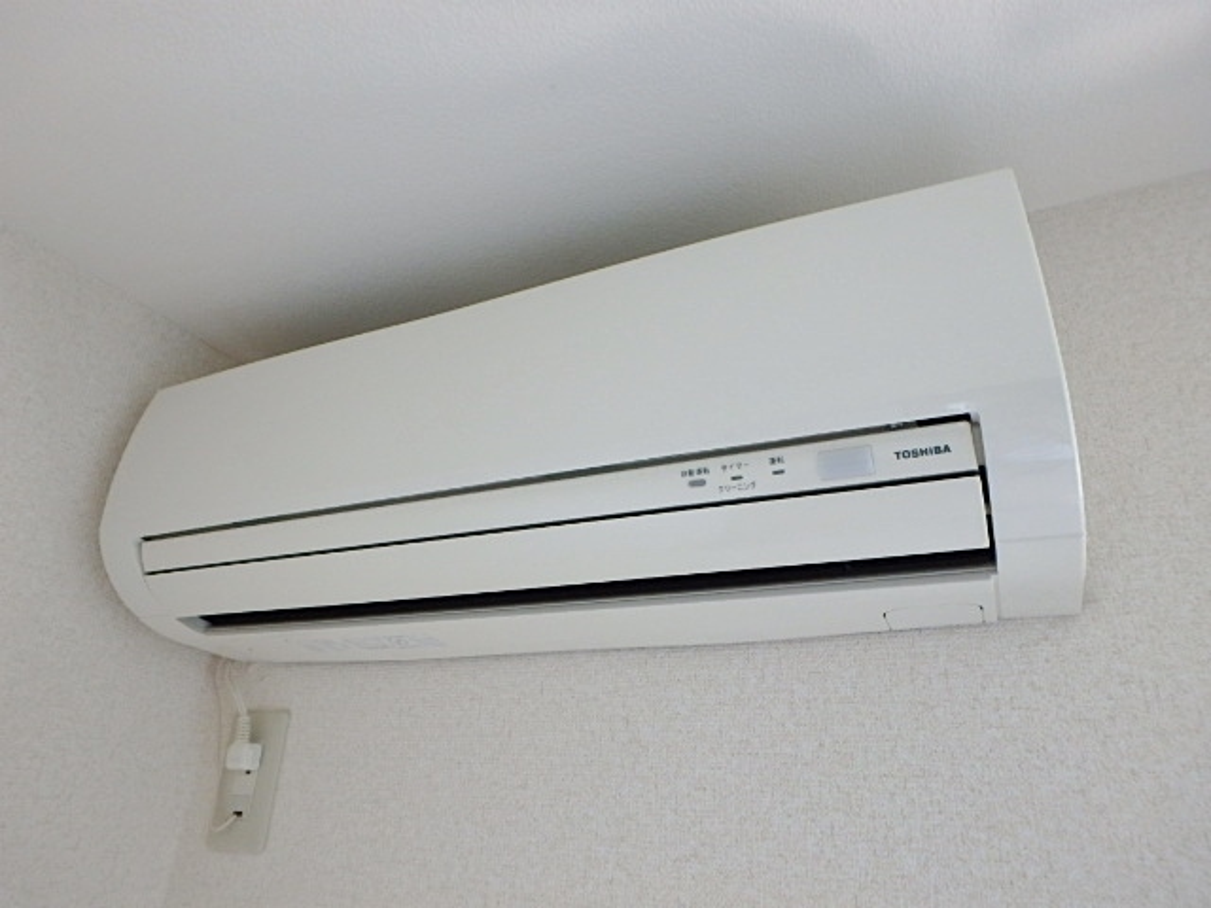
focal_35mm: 23
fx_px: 805
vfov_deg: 58.9
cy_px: 454
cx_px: 606
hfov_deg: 73.9
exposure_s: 1/30
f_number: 3.8
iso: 200
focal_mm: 4
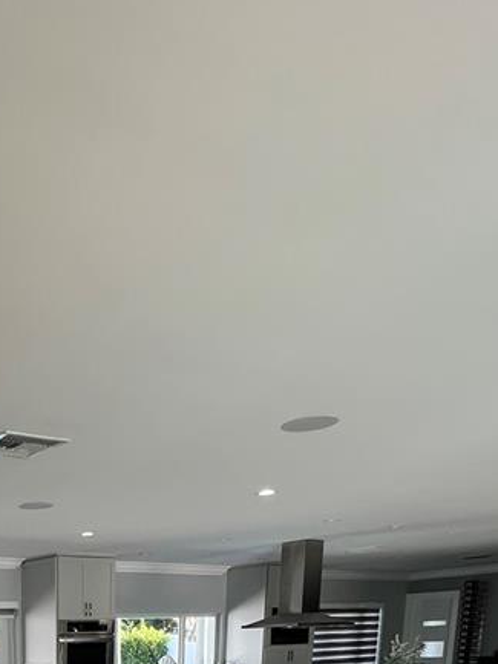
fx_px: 690
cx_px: -20
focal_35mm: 36
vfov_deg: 37.4
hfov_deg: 35.2
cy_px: 816
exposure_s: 1/120
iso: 40
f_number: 1.8
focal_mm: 1.57
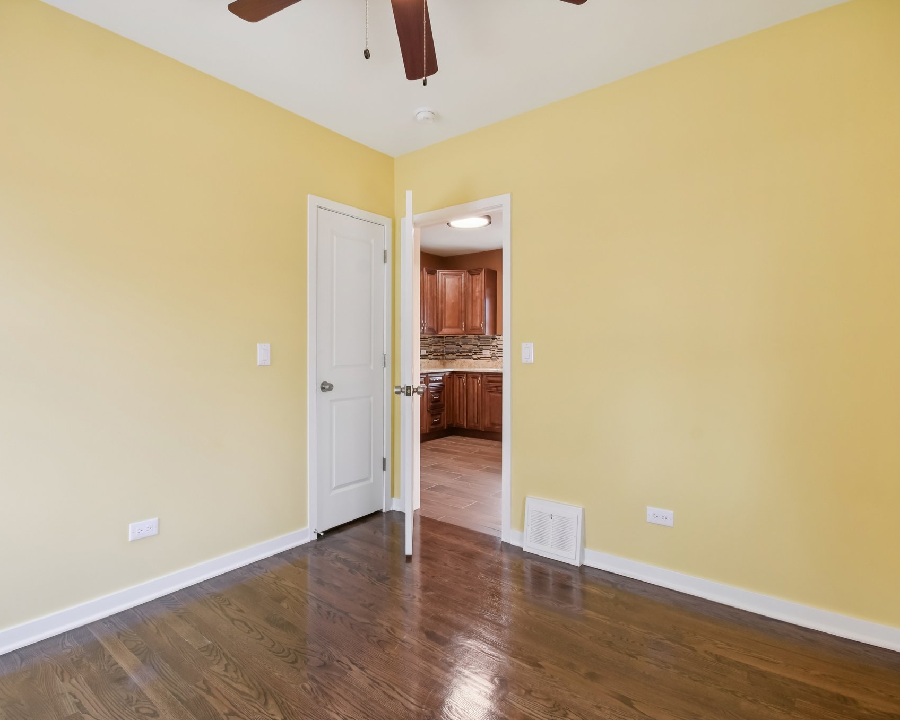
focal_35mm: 17
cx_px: 403
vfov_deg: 77.0
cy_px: 361
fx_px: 453
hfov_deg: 89.3
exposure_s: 1/13
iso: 400
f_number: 8
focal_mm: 10
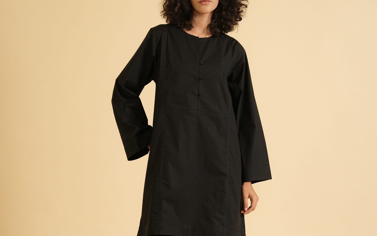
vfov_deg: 13.3
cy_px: 155
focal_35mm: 98
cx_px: 189
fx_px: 1007
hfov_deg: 21.2
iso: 500
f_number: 4.5
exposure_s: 1/125
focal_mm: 64
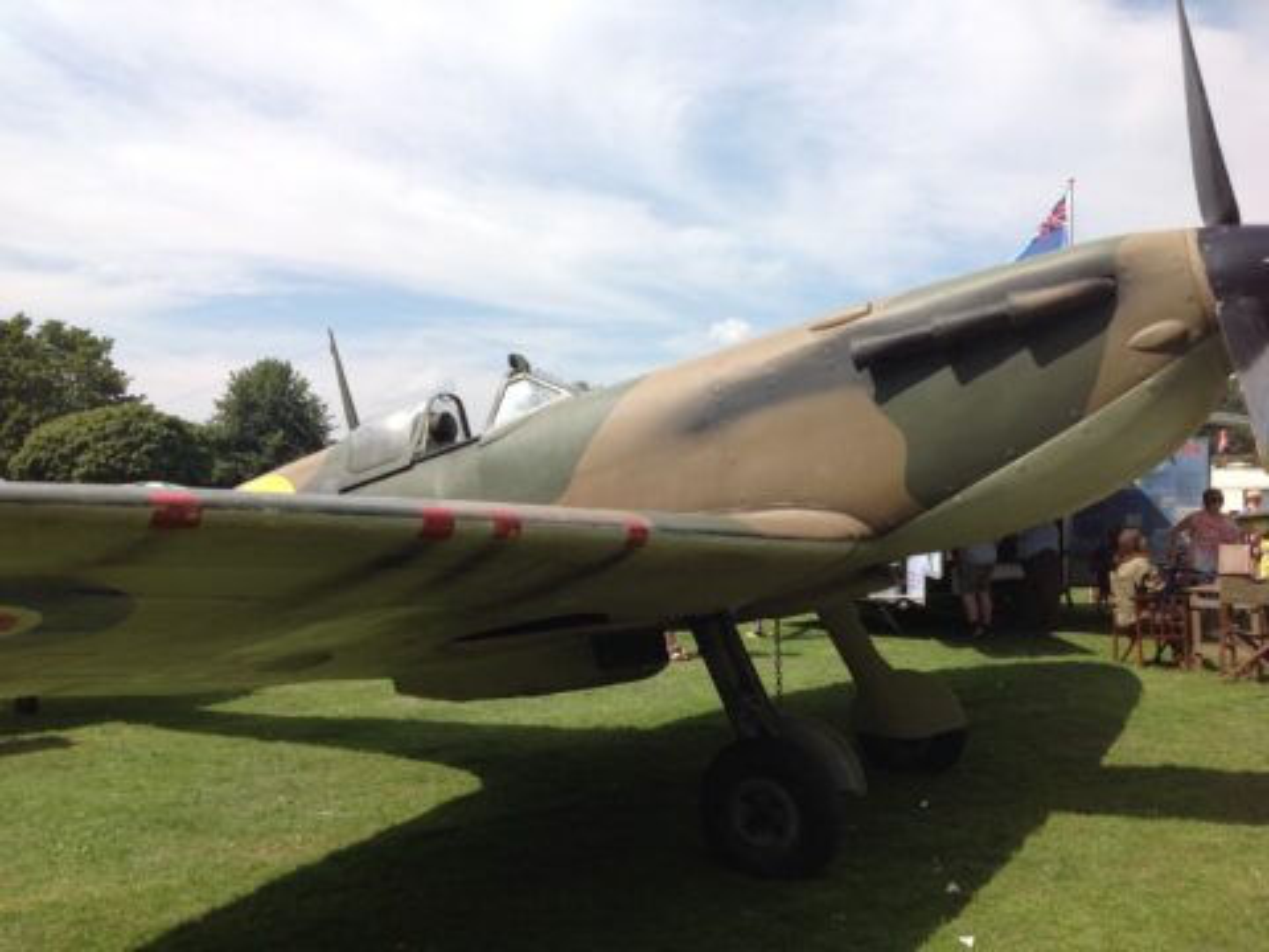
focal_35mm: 35
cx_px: 634
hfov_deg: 52.6
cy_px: 476
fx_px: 1283
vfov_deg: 40.7
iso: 50
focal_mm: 4.28
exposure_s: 1/1592
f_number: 2.4
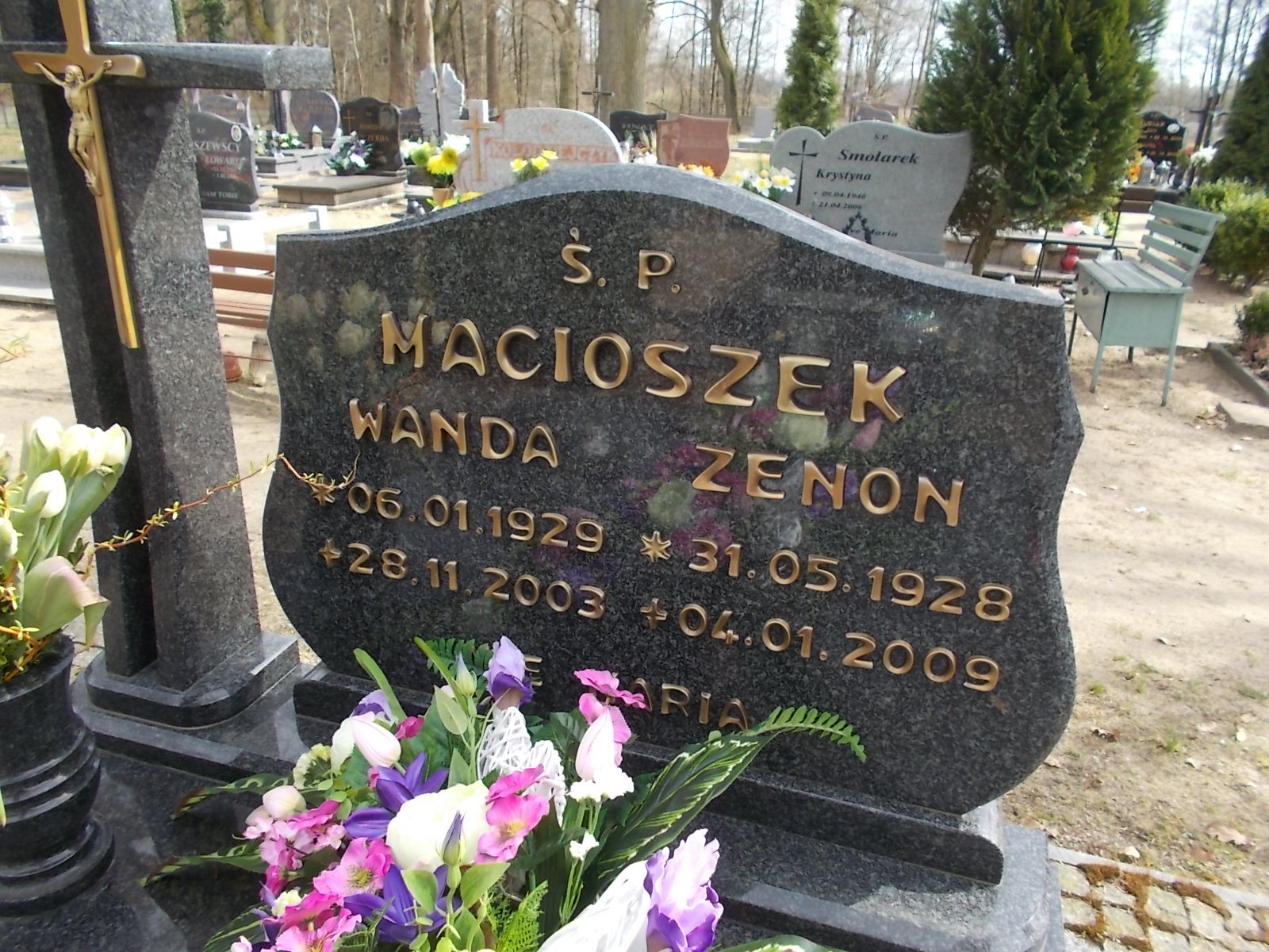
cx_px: 634
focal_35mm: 26
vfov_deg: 53.1
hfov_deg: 67.3
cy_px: 476
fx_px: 953
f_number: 3.2
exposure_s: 1/320
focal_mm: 4.6
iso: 80
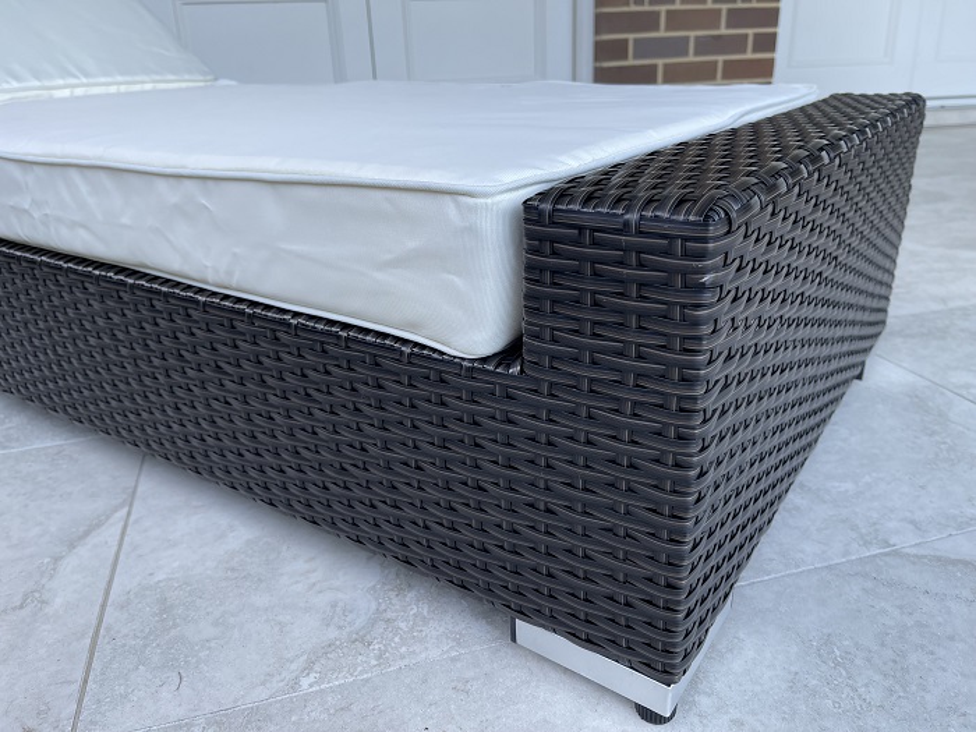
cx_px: 488
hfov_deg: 67.3
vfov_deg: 53.1
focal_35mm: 26
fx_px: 733
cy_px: 366
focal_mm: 5.1
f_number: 1.6
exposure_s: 1/121
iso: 40
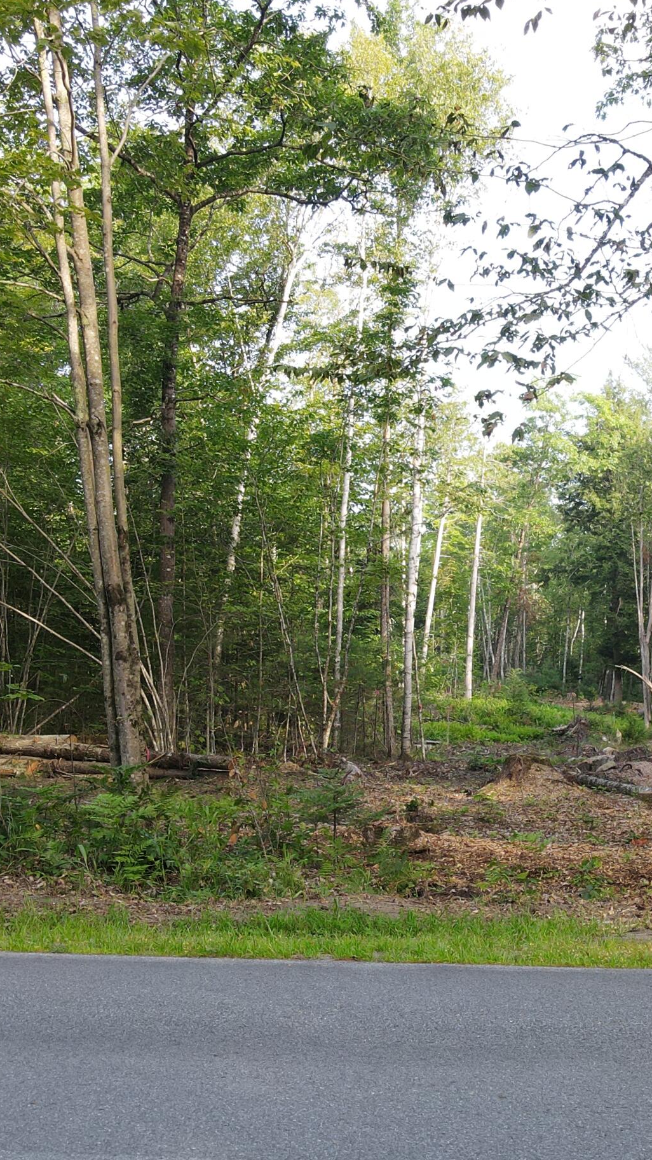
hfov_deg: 27.4
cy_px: 677
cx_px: 478
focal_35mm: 43
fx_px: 1322
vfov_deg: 47.2
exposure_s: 1/40
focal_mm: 4.5
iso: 100
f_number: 2.8
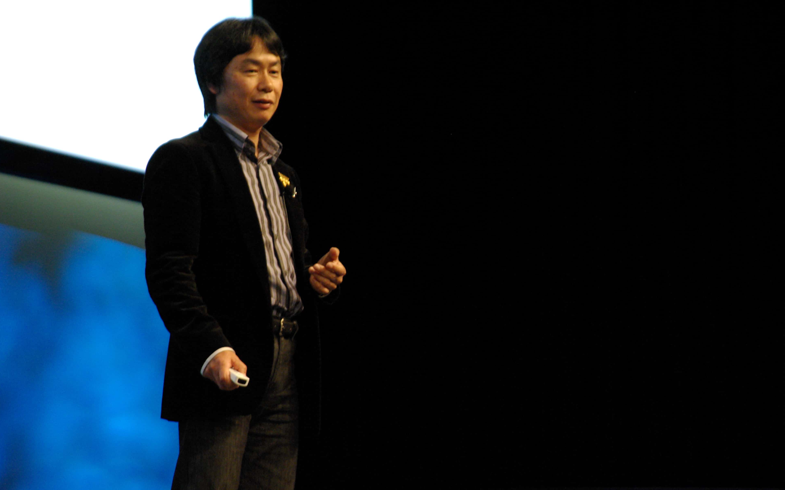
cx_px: 392
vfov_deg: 6.3
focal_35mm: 208
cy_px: 248
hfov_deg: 10.1
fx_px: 4439
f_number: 4.5
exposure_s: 1/20
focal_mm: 135
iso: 1100
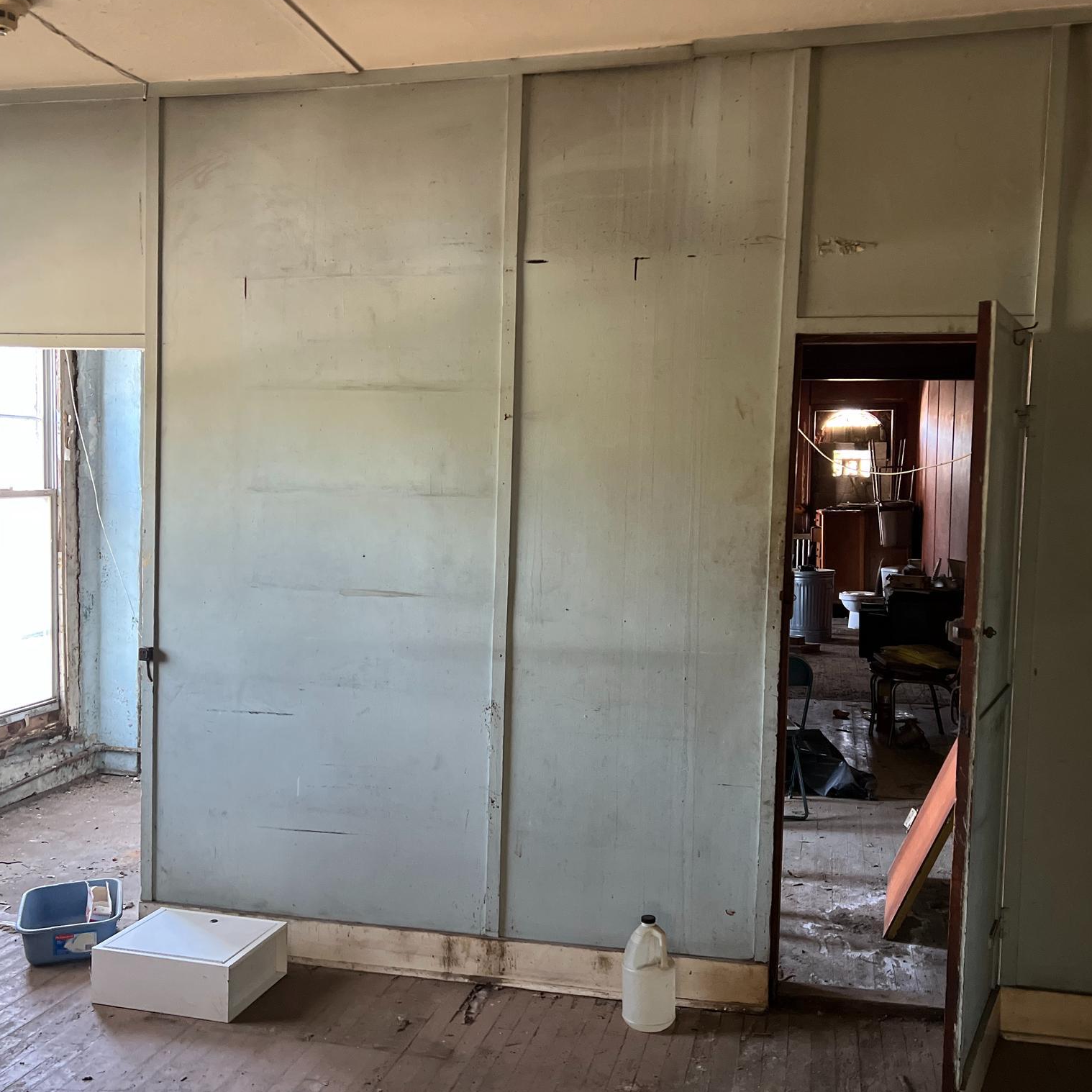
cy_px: 542
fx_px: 1106
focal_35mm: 31
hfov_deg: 52.5
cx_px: 550
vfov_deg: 52.5
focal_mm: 5.7
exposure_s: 1/60
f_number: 1.5
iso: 400
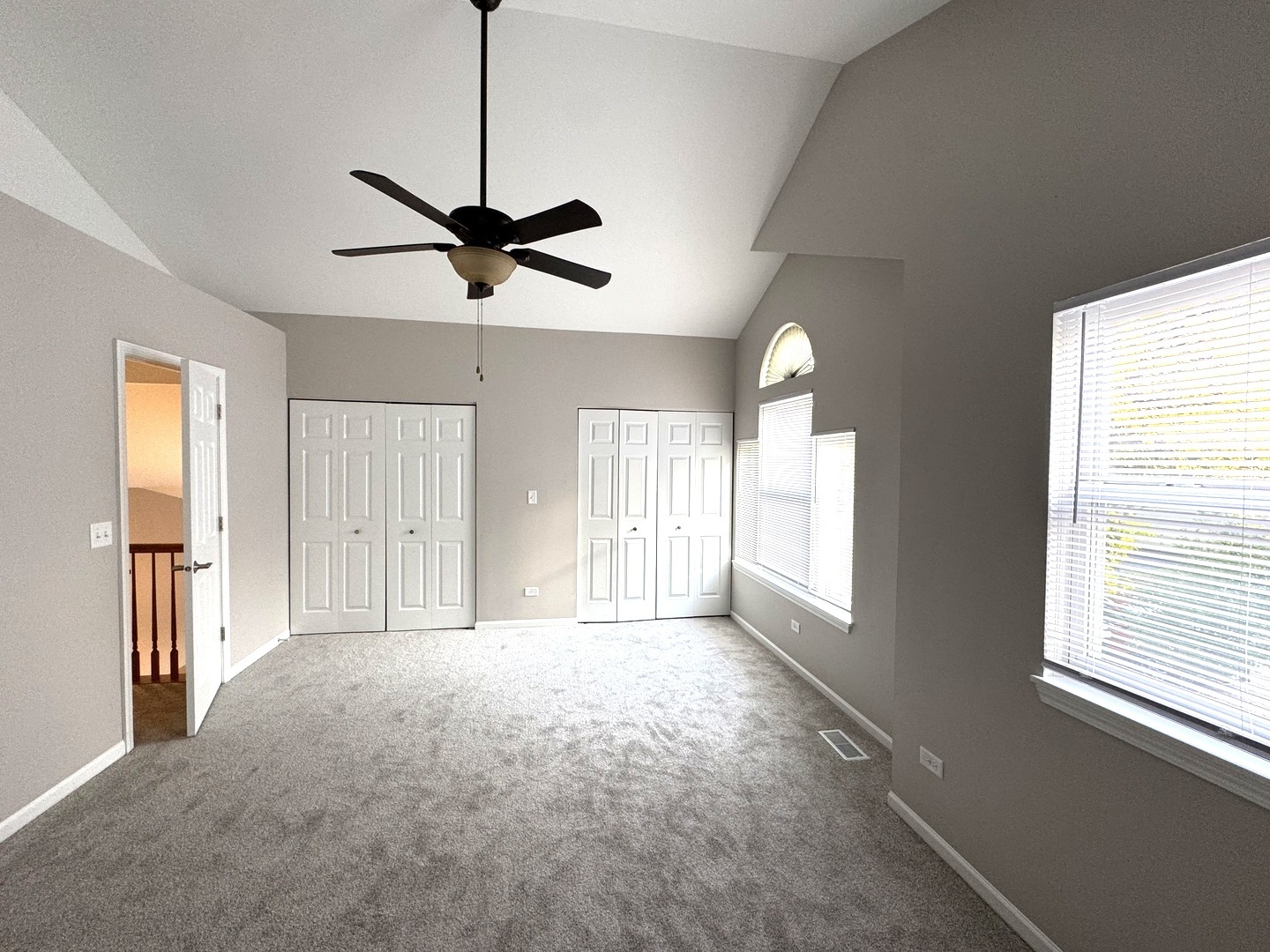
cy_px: 476
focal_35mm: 14
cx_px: 635
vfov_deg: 85.7
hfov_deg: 102.1
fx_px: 514
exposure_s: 1/99
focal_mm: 2.22
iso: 125
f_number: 2.2
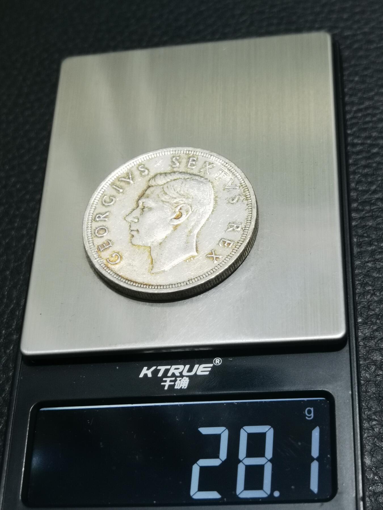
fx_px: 915
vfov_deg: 31.2
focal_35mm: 62
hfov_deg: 23.7
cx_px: 192
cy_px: 255
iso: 160
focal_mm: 6.67
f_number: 1.9
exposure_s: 1/100
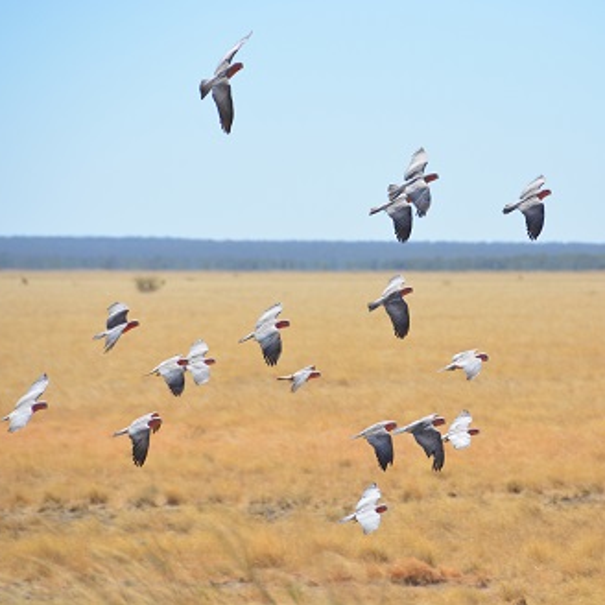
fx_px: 7672
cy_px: 303
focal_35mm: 388
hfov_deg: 4.5
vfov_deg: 4.5
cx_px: 374
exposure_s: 1/1600
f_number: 6.3
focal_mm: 200
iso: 400
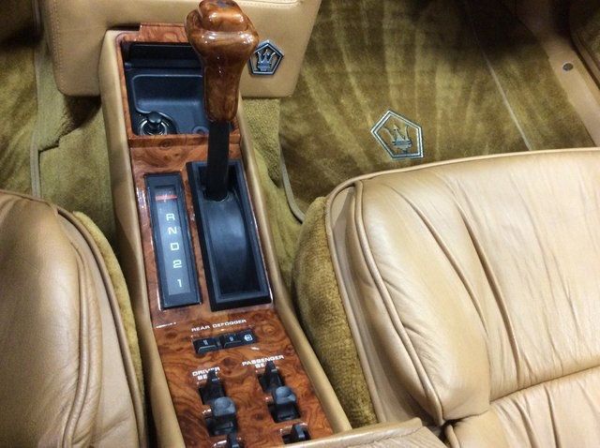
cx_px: 300
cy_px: 224
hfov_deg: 56.9
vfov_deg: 44.1
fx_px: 554
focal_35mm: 32
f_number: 2.4
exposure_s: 1/20
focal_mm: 3.3
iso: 320
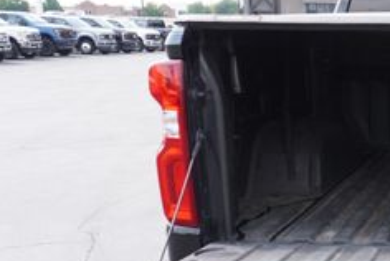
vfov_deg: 20.7
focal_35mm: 65
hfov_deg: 27.1
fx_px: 705
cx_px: 474
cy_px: 216
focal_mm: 16
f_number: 5.6
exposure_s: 1/125
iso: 100
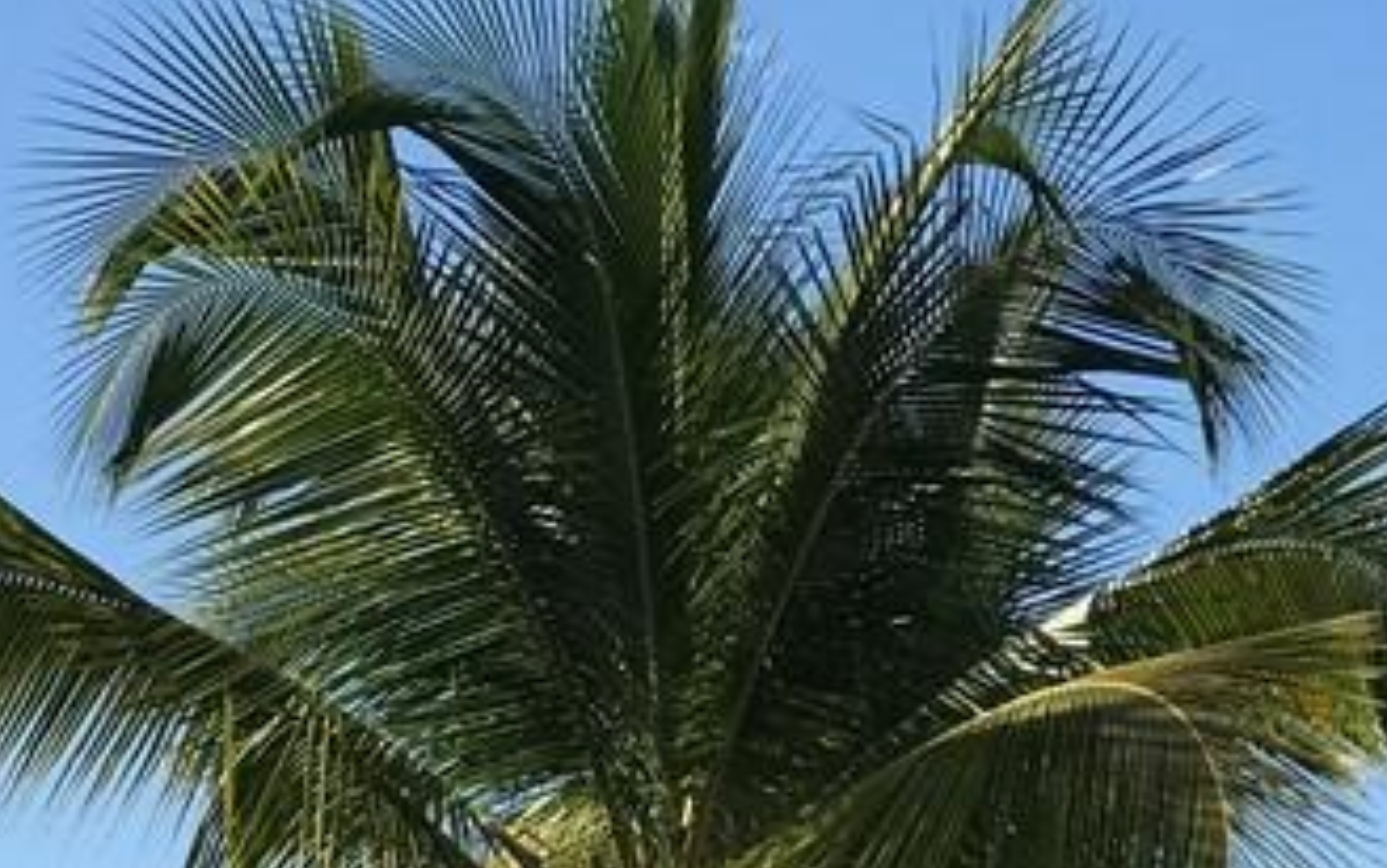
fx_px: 7110
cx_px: -556
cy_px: 1344
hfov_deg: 10.8
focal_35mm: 188
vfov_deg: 6.9
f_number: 2.8
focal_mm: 6.6
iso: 20
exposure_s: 1/1030
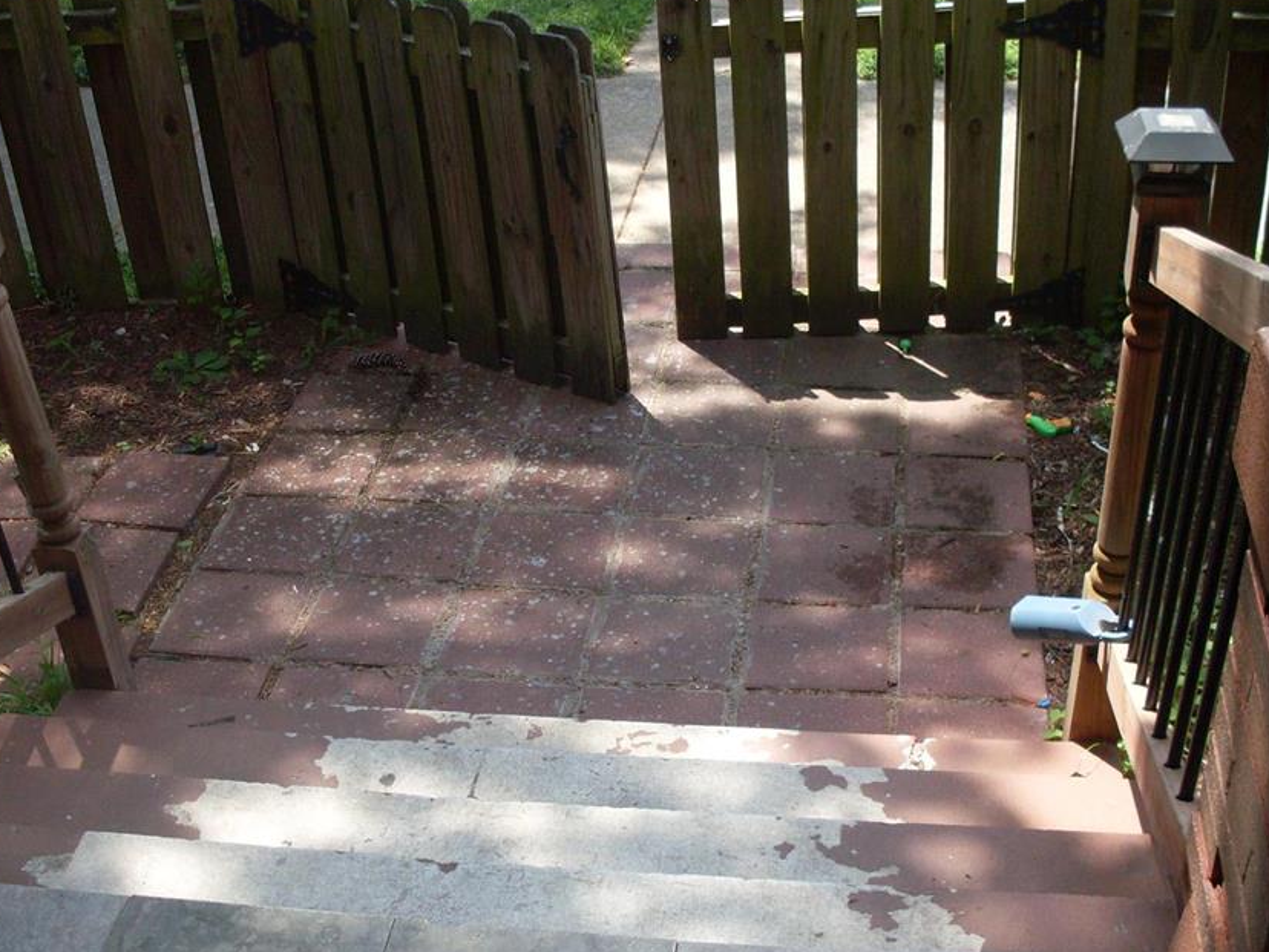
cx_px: 615
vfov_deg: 30.8
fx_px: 1723
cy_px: 541
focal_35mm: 47
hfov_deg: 40.4
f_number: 2.8
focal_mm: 6.3
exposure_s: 1/350
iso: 80
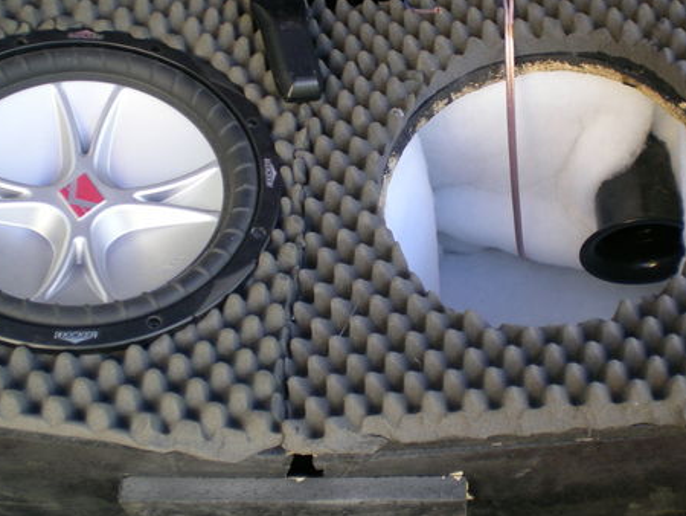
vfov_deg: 26.9
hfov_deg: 35.3
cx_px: 441
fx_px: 1071
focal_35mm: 54
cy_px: 180
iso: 62
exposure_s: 1/66.4
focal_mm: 6.3
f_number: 3.1
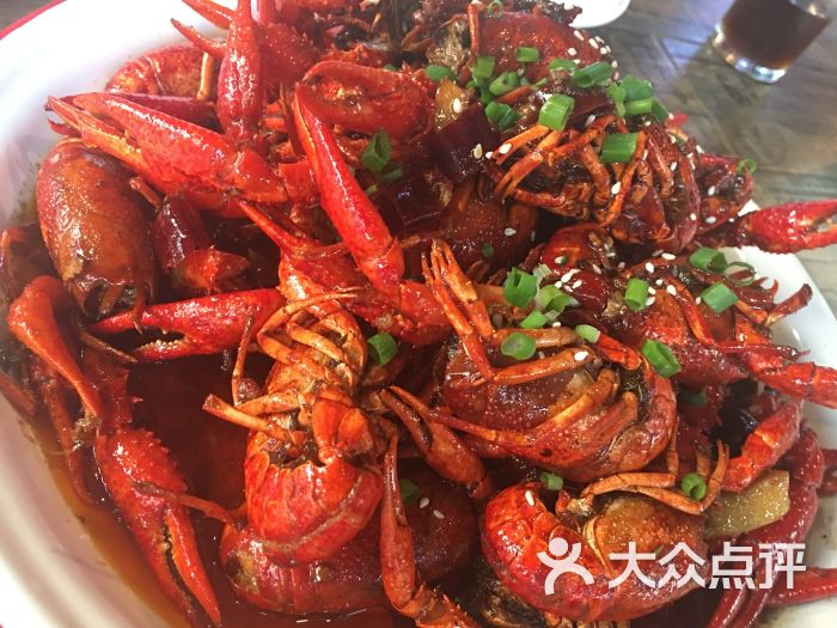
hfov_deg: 61.7
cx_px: 418
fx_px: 701
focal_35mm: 29
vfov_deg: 48.2
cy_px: 314
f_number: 2.2
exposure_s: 1/8
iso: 125
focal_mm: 4.15
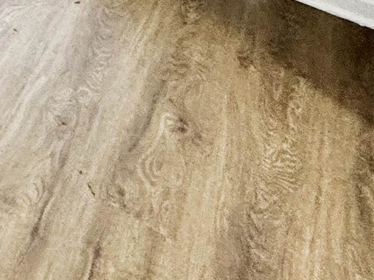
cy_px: -340
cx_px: -447
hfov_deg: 16.8
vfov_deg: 15.3
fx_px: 735
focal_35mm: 68
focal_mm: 2.22
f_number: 2.2
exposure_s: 1/60
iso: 200
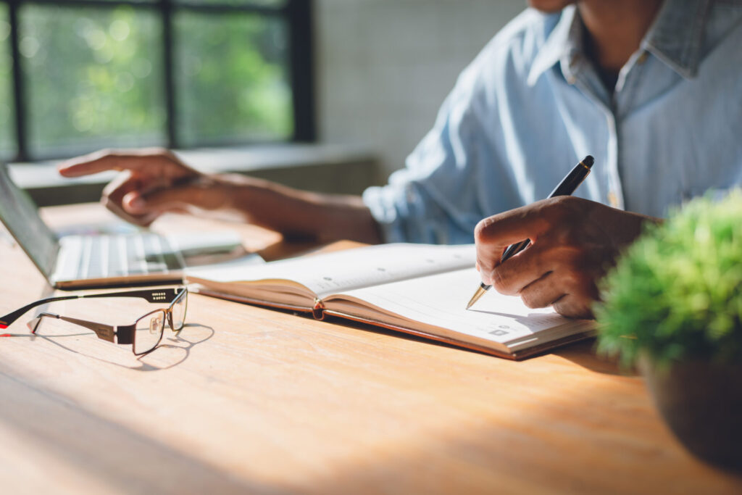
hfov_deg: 39.6
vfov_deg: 27.0
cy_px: 248
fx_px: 1031
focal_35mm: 50
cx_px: 371
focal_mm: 50
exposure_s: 1/320
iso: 100
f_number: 3.2
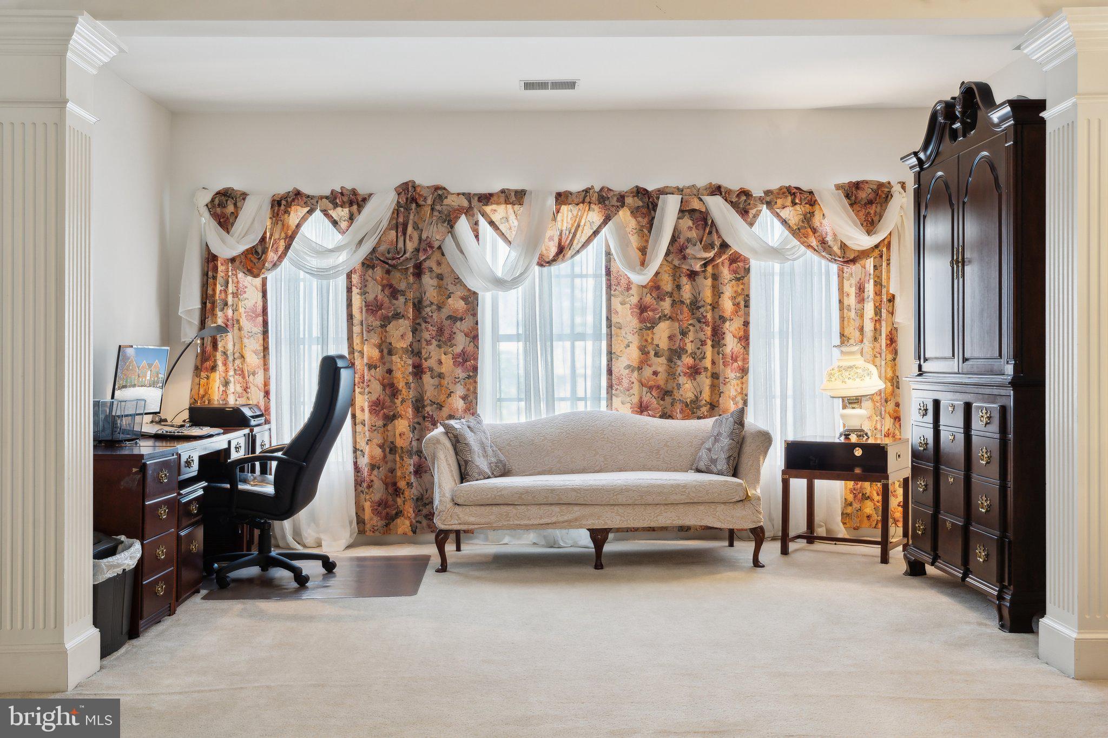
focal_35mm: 35
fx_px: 1077
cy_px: 369
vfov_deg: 37.8
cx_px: 554
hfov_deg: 54.4
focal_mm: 35
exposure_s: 1/10
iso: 200
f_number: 8
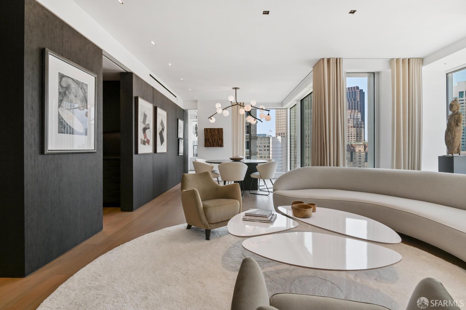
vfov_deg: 70.3
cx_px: 233
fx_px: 220
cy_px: 155
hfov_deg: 93.3
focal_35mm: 17
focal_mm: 17
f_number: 11
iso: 400
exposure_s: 1/125
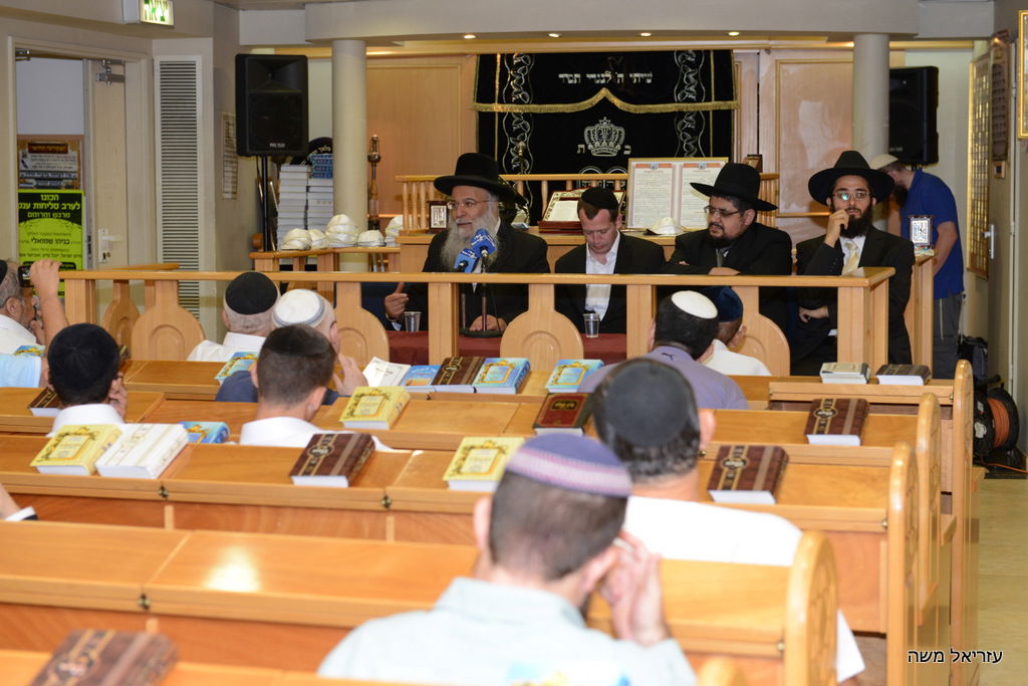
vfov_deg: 19.5
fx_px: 1999
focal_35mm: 70
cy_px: 343
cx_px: 514
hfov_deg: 28.8
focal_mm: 70
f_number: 5.6
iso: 1600
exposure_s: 1/100
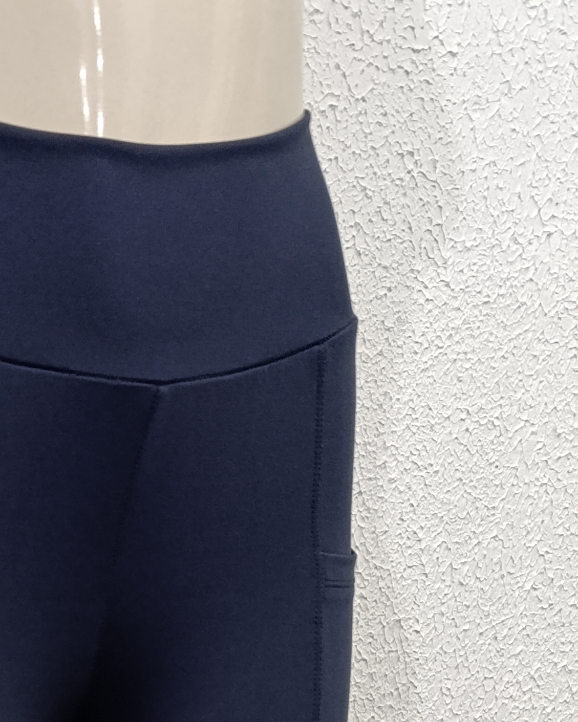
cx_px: 9
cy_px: 960
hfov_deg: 22.6
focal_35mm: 65
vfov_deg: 24.9
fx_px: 1390
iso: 1250
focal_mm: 6.14
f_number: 1.6
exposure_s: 1/30
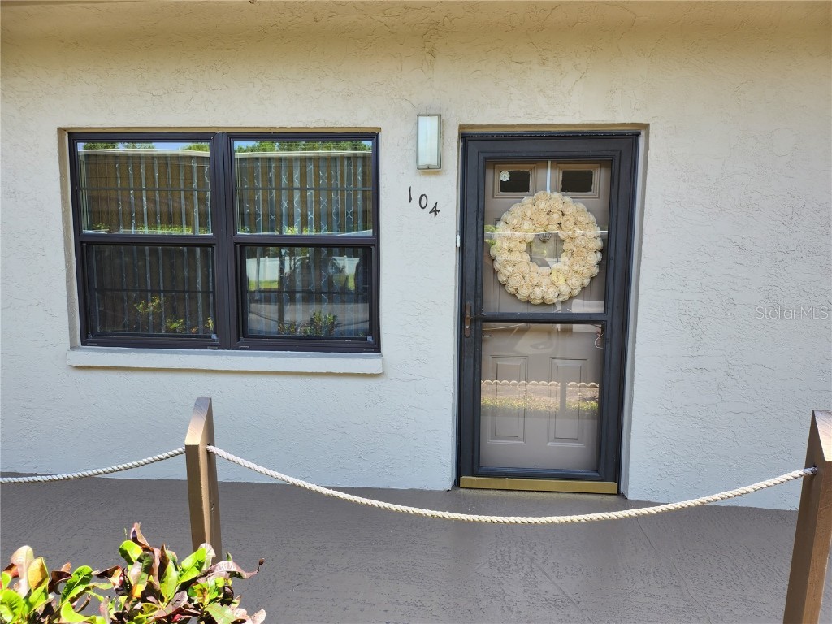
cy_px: 312
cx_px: 416
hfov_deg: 71.6
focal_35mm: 24
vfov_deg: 56.8
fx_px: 577
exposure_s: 1/234
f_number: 1.8
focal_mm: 5
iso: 50
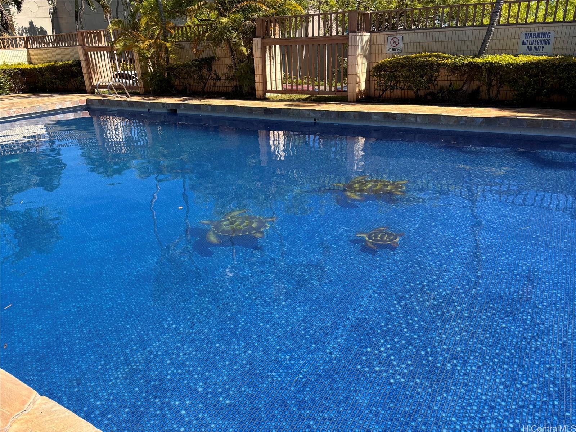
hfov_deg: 67.3
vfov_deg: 53.1
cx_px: 288
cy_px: 216
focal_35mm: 26
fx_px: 433
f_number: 1.6
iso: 50
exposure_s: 1/1642
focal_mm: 5.96
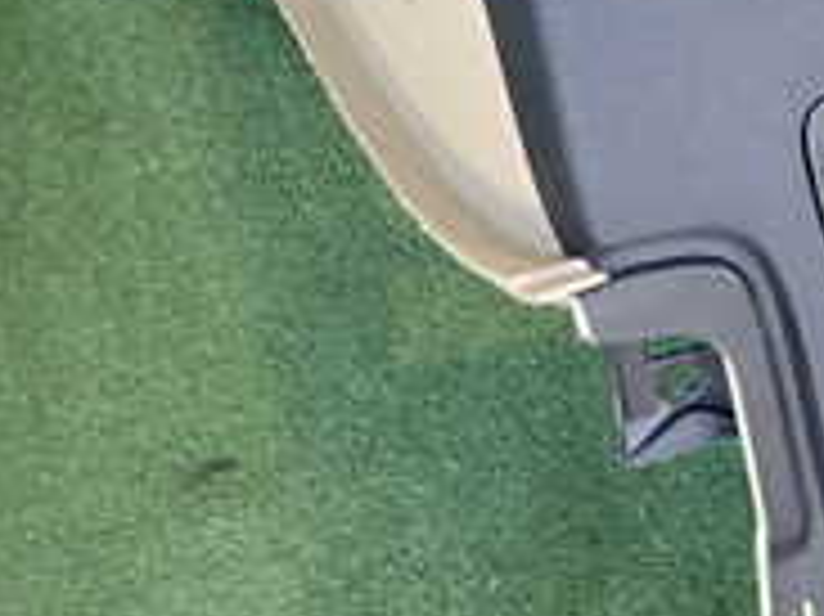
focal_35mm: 82
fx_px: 1951
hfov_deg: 19.9
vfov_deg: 17.7
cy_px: 45
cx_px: 1306
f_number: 2
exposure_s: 1/50
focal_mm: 4.5
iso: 200
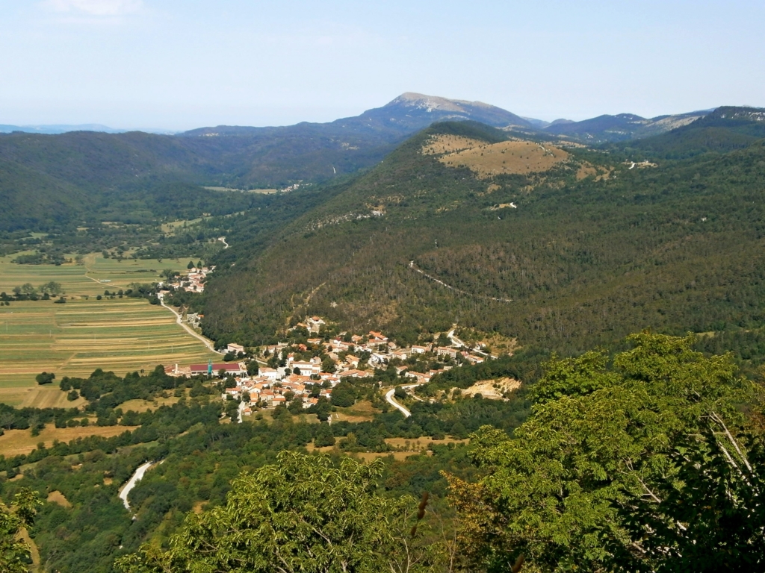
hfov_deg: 36.2
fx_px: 1171
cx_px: 382
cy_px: 286
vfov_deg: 27.5
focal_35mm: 53
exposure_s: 1/640
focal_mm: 9.4
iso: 100
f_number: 4.1
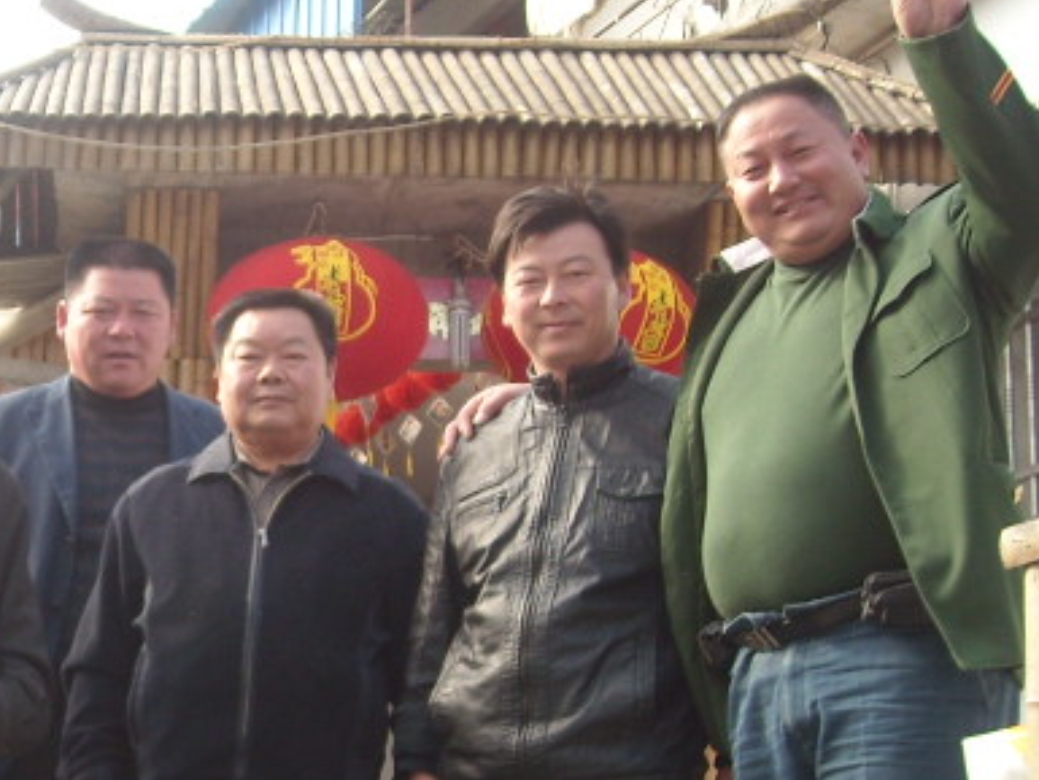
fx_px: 2792
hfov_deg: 20.5
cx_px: 49
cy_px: 529
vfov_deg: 15.9
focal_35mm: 93
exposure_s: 1/184
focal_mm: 5.7
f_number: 2.8
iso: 64
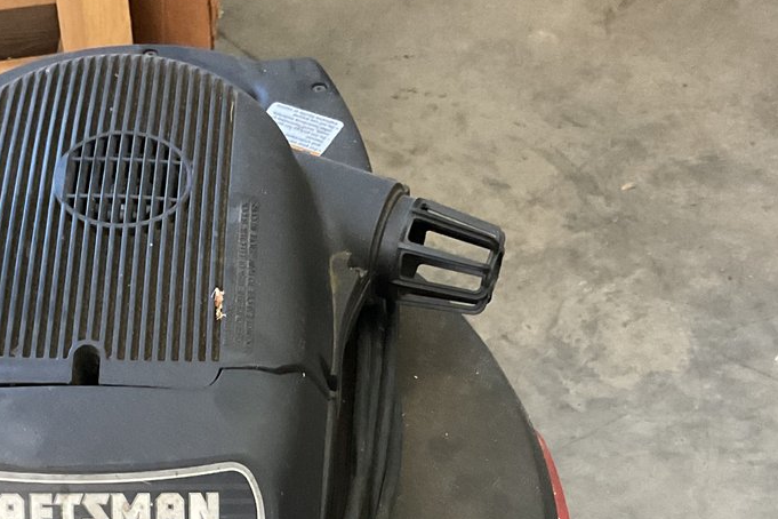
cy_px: 613
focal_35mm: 67
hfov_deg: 30.0
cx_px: 311
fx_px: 1448
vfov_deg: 19.2
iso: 400
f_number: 1.8
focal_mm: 3
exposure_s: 1/30
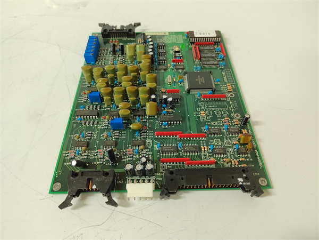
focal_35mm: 23
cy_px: 120
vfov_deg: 58.9
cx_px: 160
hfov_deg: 73.9
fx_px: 212
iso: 1878
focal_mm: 5.52
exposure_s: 1/50
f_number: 1.9
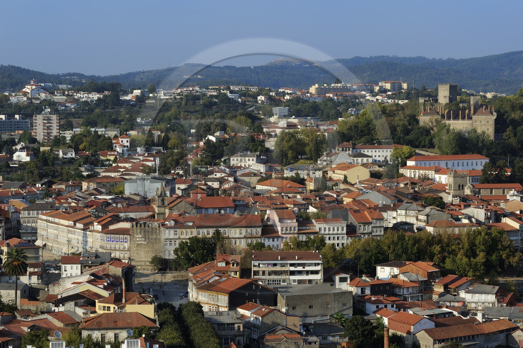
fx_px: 1452
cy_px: 174
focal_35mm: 100
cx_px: 262
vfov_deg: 13.7
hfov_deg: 20.4
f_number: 11
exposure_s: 1/160
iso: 200
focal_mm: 100
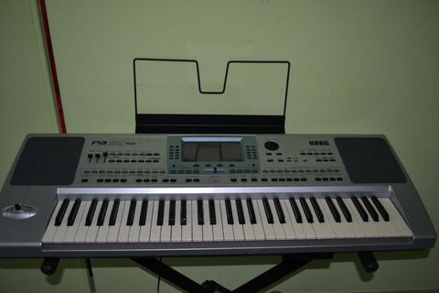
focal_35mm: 33
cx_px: 220
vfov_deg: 40.0
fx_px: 402
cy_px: 146
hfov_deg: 57.2
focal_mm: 22
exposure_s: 1/60
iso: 1000
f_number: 3.8
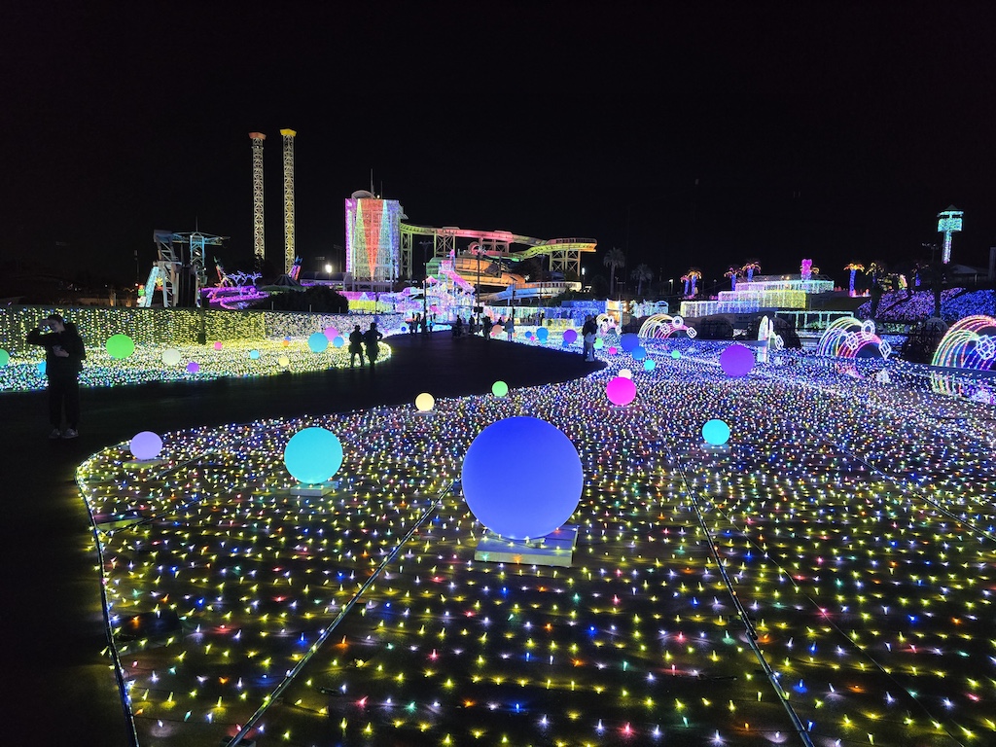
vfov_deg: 58.9
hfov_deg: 73.9
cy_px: 374
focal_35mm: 23
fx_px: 662
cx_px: 498
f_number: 1.7
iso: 640
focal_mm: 6.3
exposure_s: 1/100
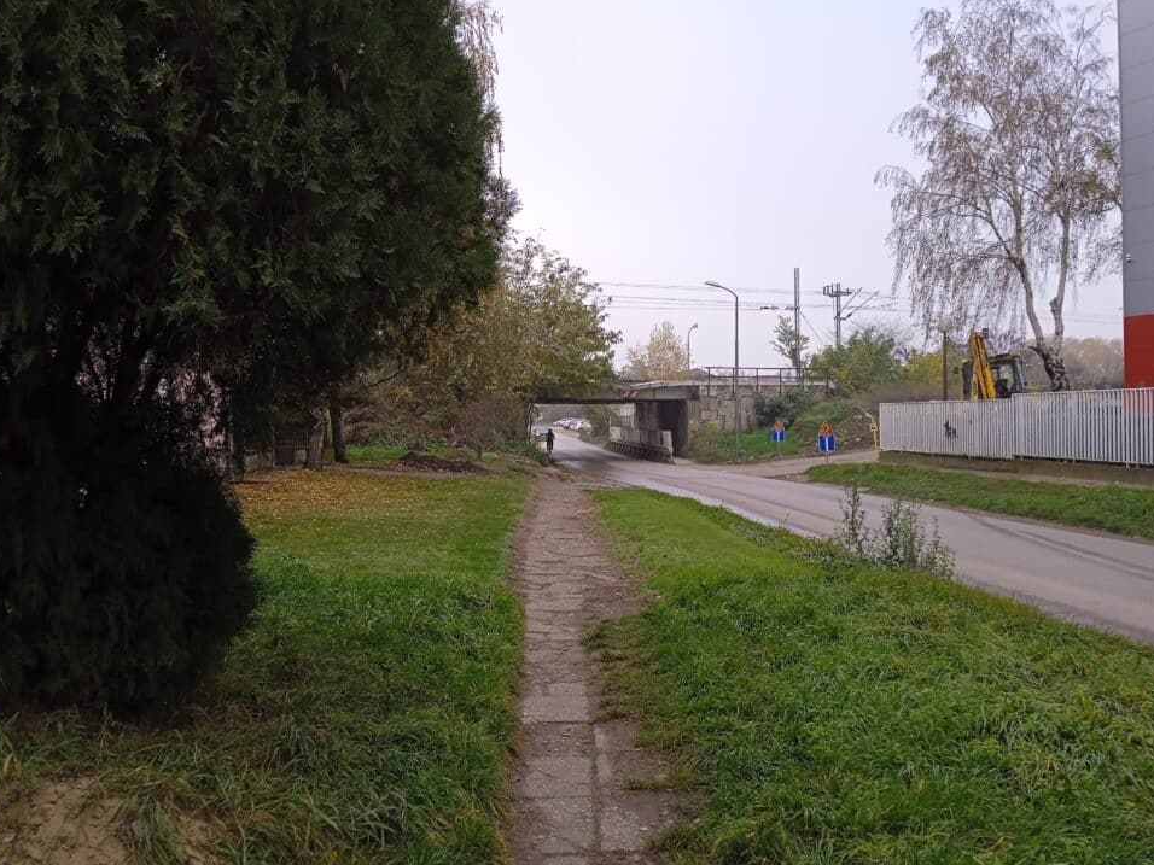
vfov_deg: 46.8
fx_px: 1000
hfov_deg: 59.9
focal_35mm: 30
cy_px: 422
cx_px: 543
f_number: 2.2
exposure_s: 1/394
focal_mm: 3.43
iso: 117
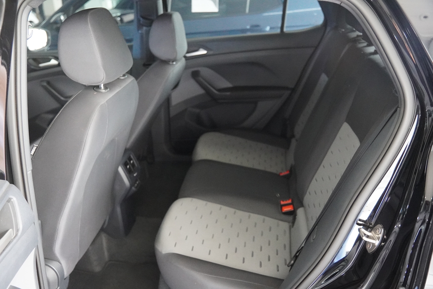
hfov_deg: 57.2
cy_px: 144
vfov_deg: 40.0
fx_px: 397
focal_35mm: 33
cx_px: 216
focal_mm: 22
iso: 6400
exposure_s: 1/160
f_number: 2.8
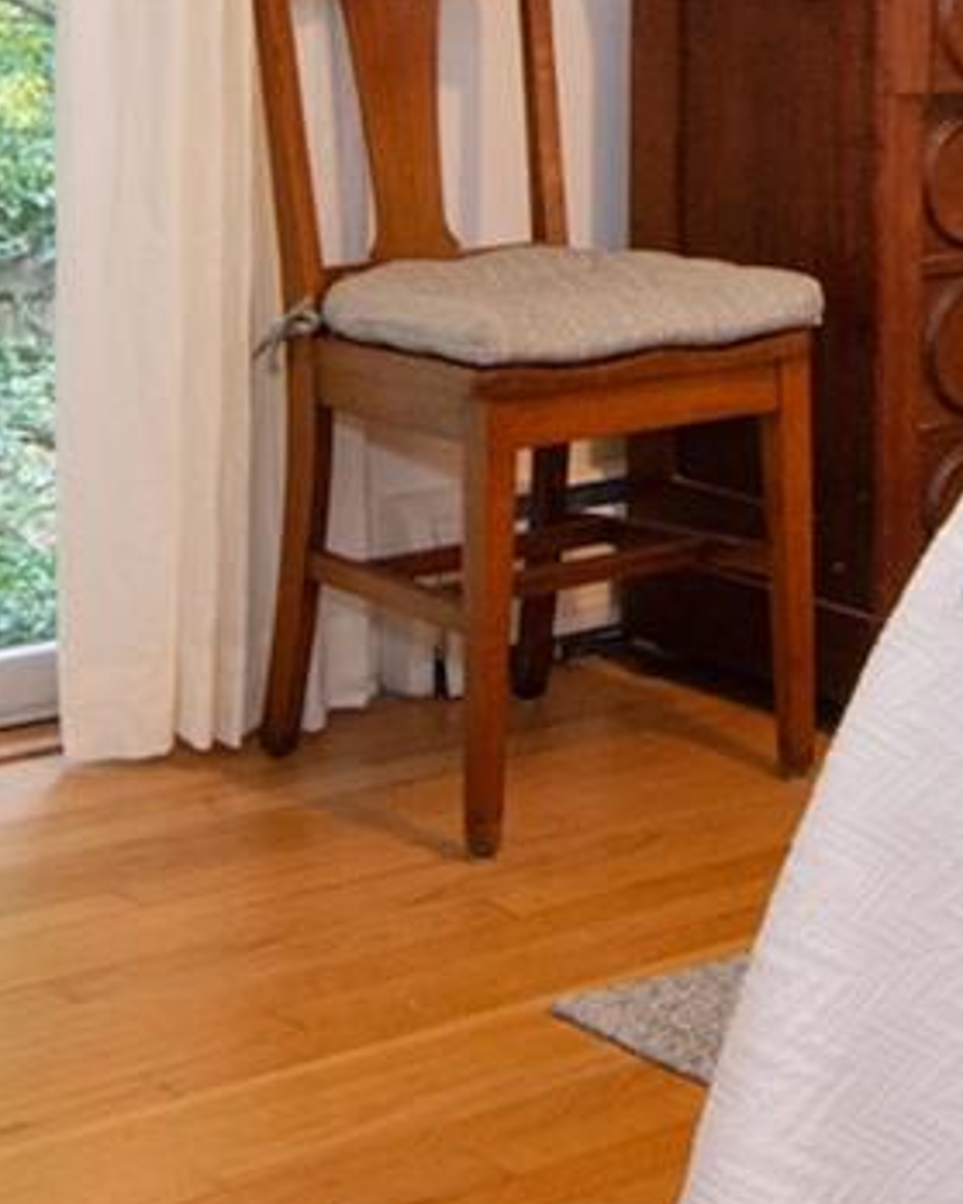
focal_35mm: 91
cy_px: -314
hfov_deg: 16.8
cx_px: 773
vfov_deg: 19.6
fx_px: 3235
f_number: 11
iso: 640
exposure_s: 1/30
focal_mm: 11
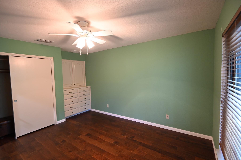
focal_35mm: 16
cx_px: 120
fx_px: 107
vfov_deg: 73.7
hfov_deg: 96.7
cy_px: 80
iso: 1600
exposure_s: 1/25
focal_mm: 16
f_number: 4
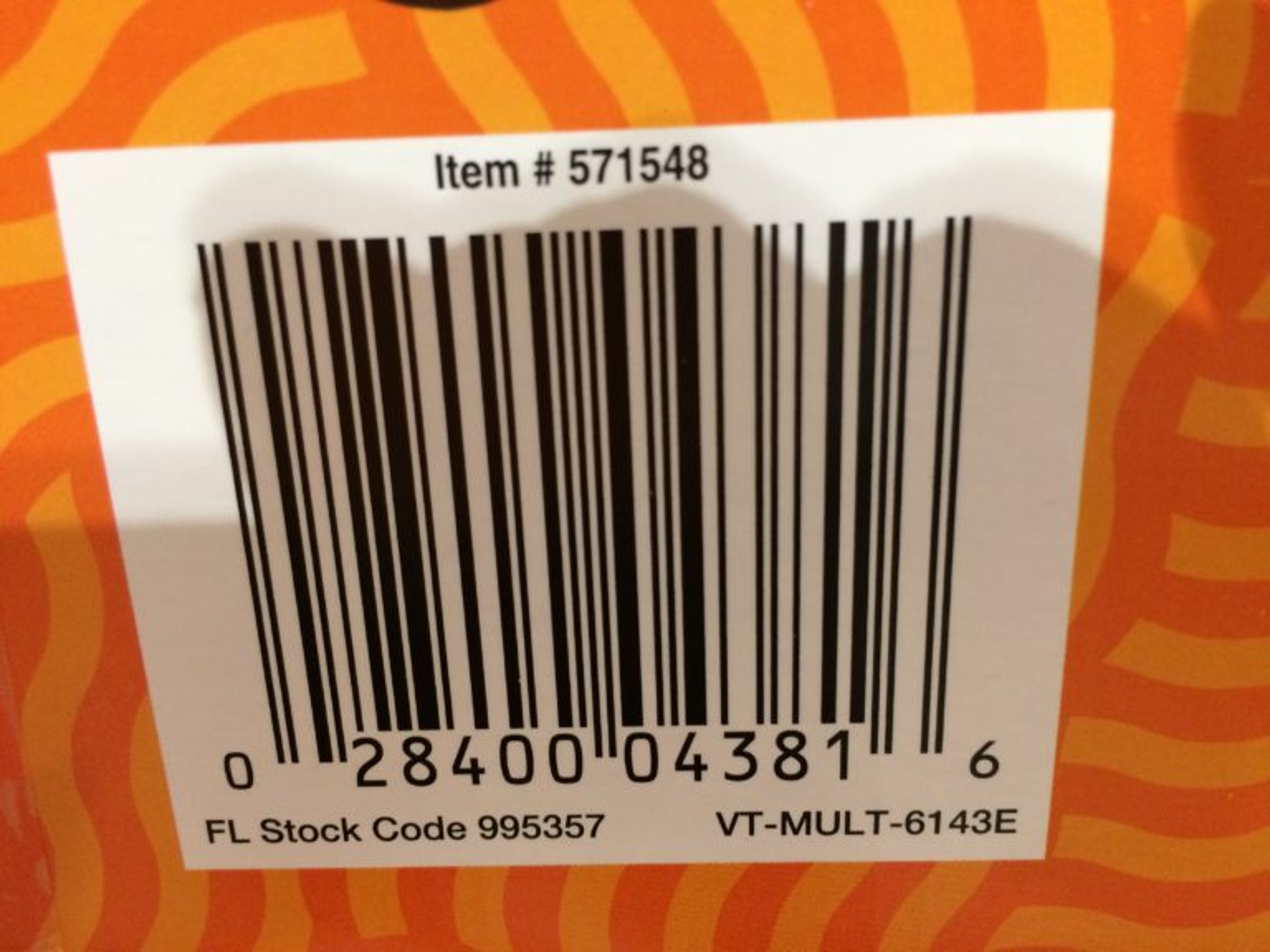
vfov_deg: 48.2
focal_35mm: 29
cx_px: 635
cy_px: 476
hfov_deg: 61.7
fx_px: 1064
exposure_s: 1/30
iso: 160
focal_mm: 4.15
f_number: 2.2
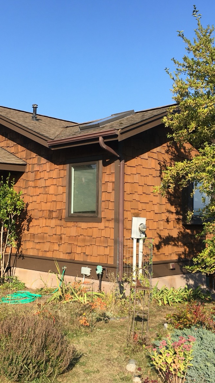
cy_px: 190
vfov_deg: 47.4
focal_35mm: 43
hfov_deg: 27.7
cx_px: 92
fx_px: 436
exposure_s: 1/986
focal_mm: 4.15
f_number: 2.2
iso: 25
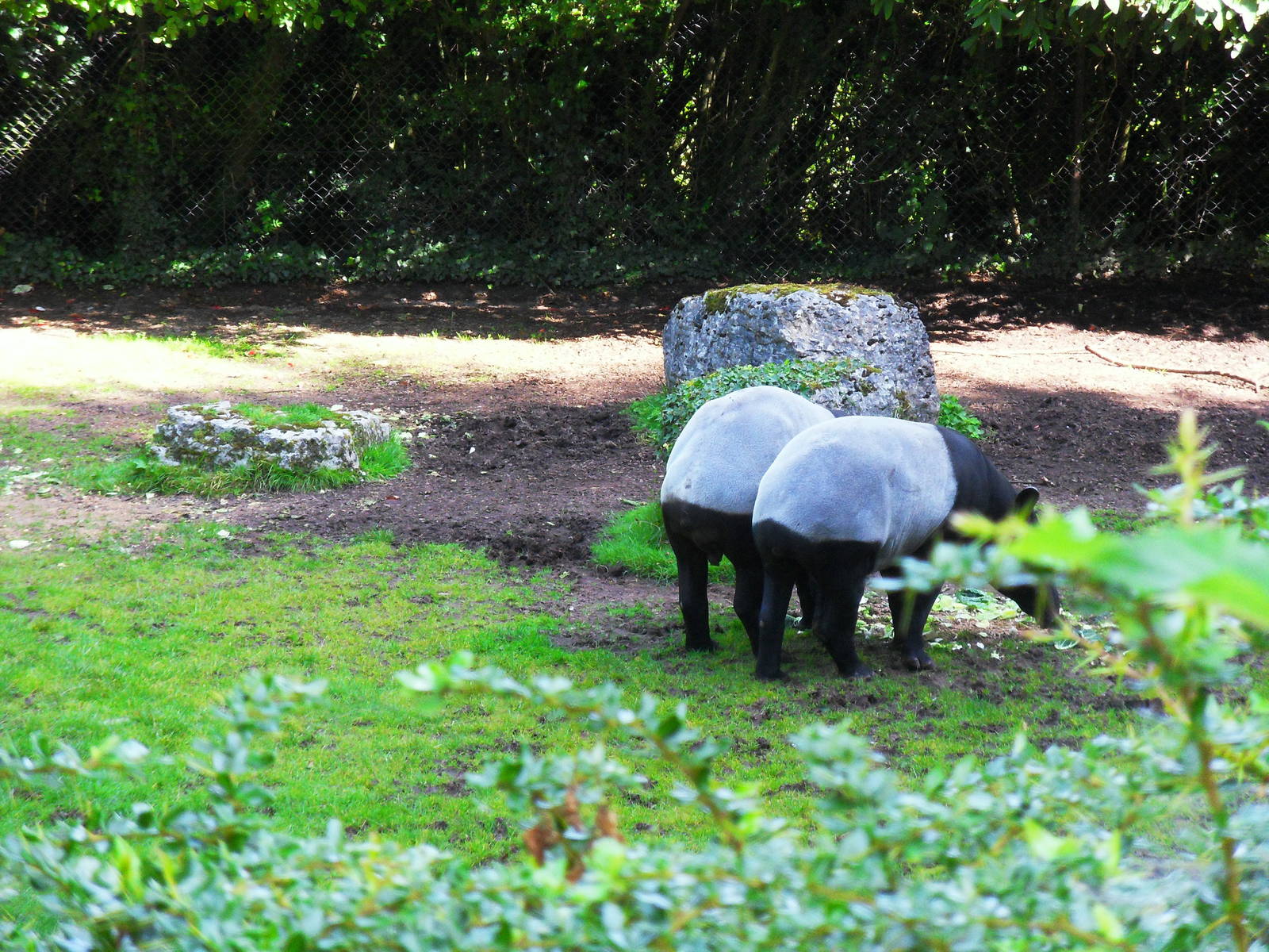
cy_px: 476
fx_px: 5022
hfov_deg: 14.4
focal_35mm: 137
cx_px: 634
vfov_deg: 10.8
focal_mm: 24.9
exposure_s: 1/90
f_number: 5.2
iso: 200
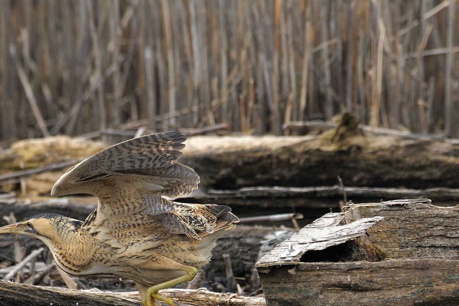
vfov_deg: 1.2
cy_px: 216
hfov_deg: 1.8
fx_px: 14623
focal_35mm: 1147
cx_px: 155
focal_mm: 500
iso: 640
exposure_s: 1/400
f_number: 7.1
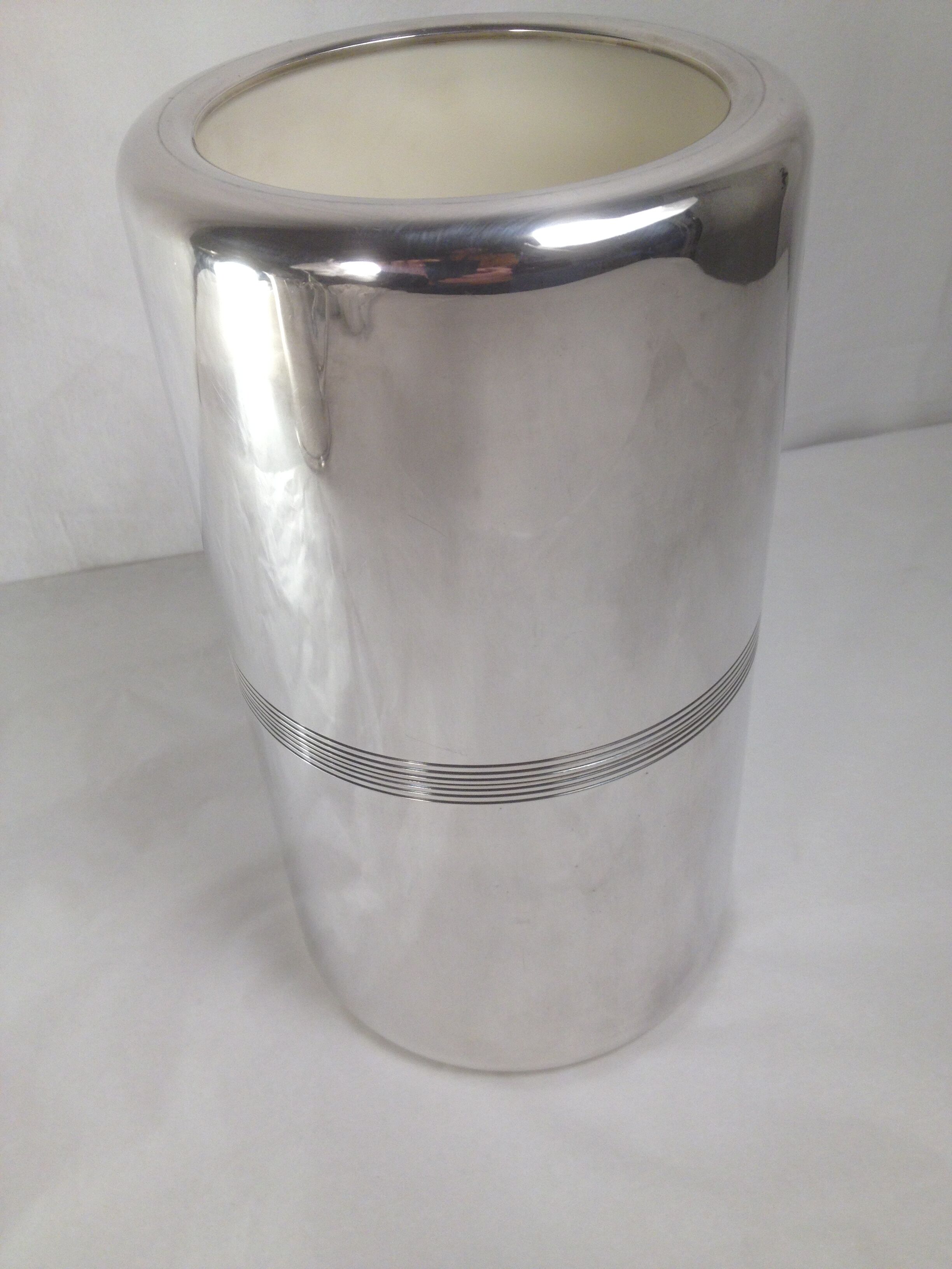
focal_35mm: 35
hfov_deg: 40.7
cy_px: 634
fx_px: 1283
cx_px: 476
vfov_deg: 52.6
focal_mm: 4.28
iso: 64
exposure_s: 1/50
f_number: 2.4
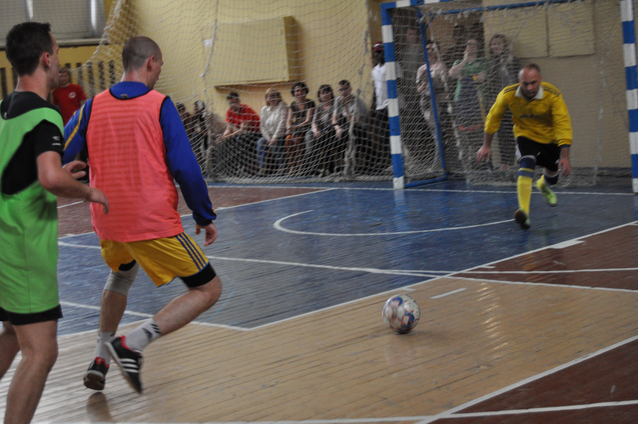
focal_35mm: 69
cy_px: 212
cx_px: 319
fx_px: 1221
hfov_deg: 29.3
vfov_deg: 19.7
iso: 1600
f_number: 5.3
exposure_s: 1/160
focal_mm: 46
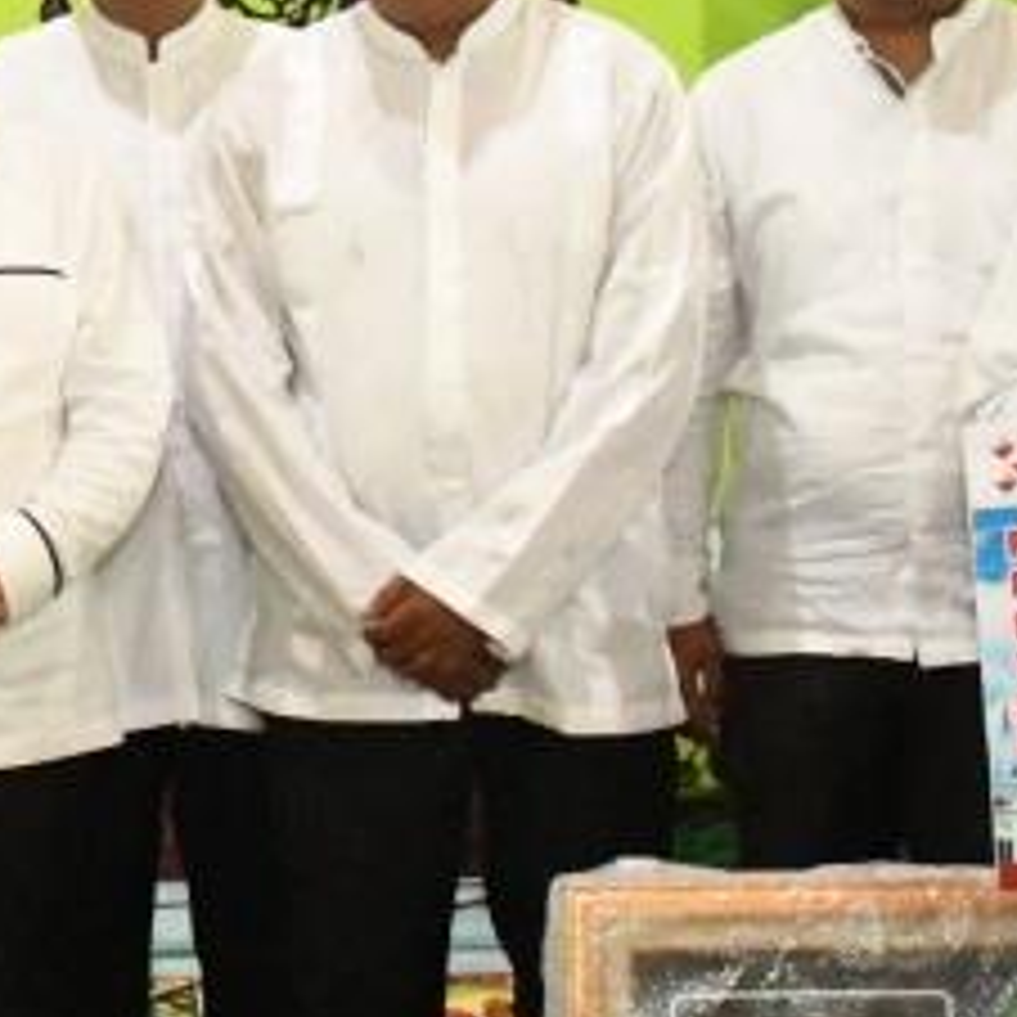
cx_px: -176
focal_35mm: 200
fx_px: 6648
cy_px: 421
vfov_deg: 8.7
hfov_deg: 8.7
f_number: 4.5
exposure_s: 1/160
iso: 25600
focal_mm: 35
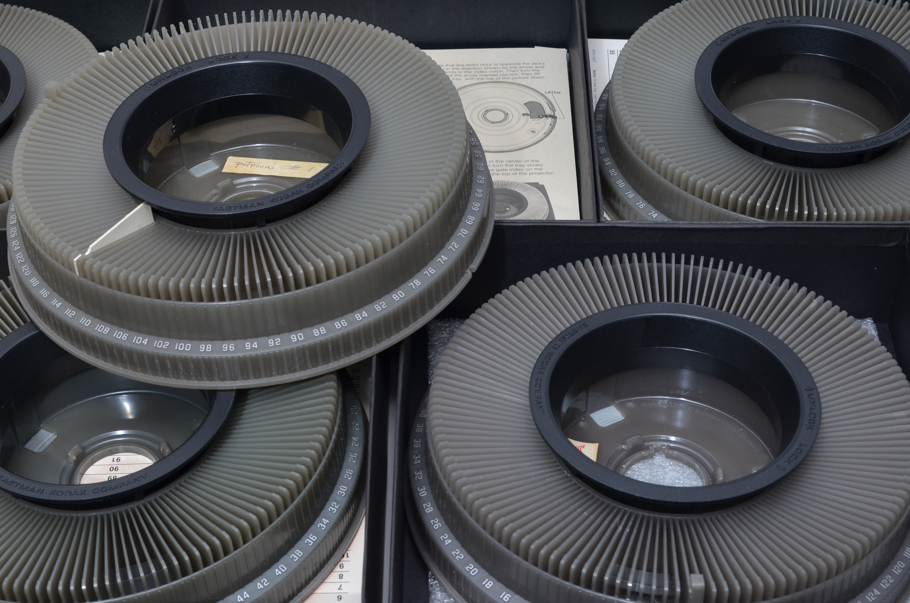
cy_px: 332
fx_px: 1614
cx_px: 362
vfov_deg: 21.1
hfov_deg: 31.4
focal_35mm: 64
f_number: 8
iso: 250
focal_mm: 32
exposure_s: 1/125
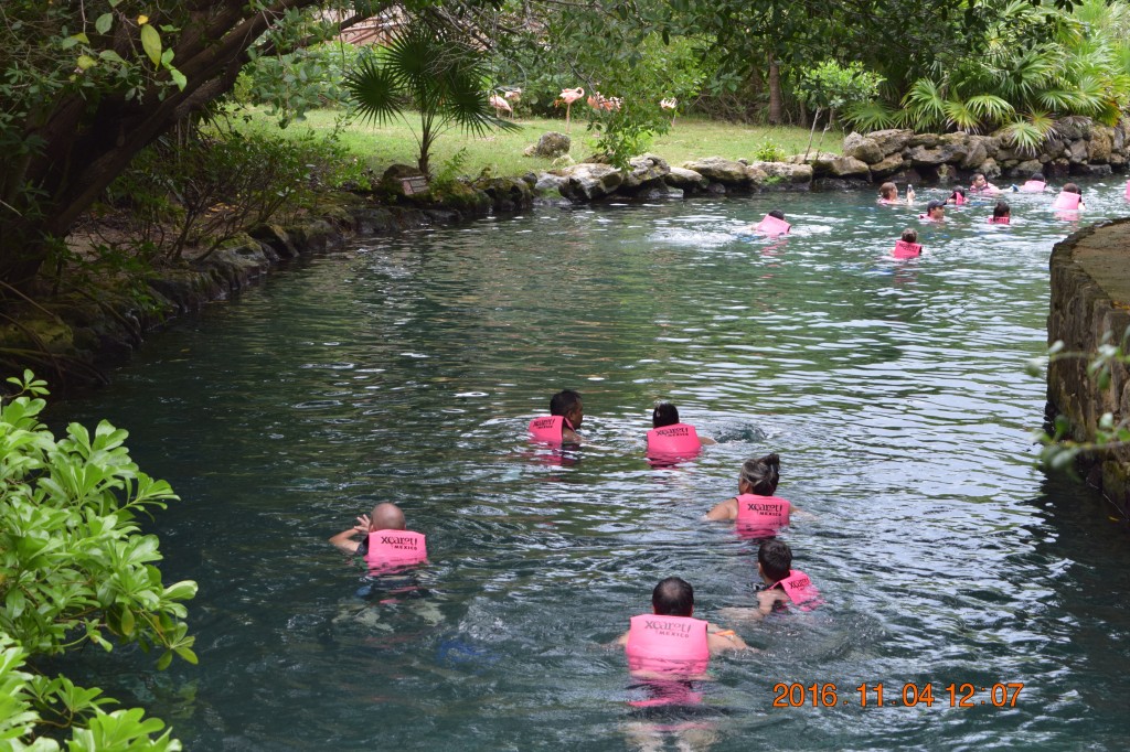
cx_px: 565
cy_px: 376
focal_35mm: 82
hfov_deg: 24.6
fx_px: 2589
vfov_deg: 16.5
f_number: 5.6
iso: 200
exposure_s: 1/125
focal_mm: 55
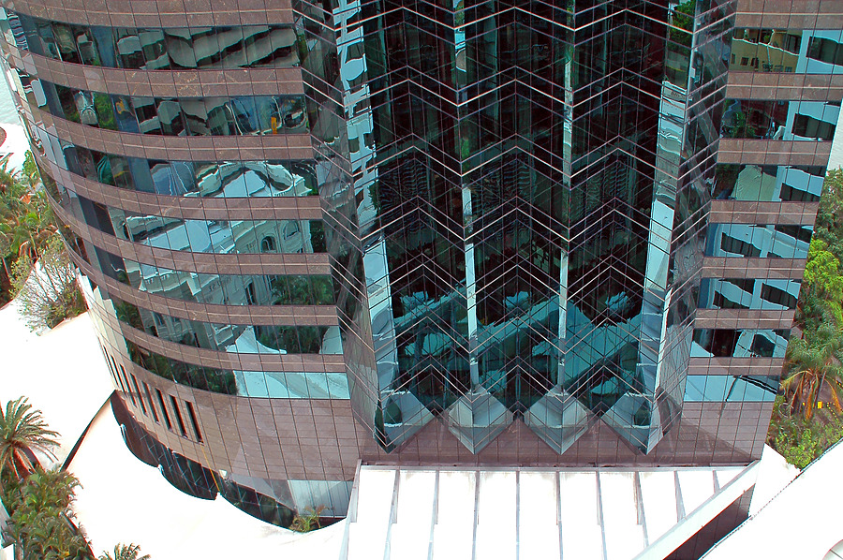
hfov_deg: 67.4
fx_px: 632
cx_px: 422
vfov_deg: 47.8
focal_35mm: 27
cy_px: 280
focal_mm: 18
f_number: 5.6
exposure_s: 1/125
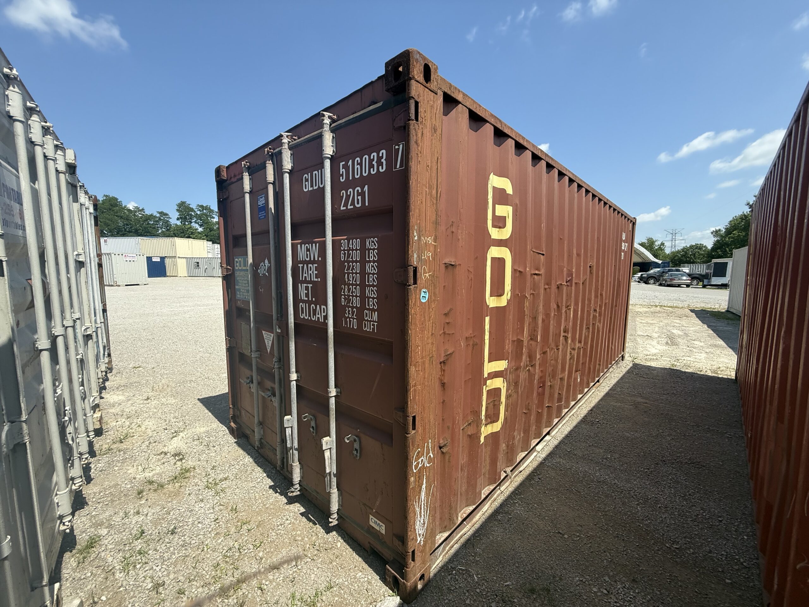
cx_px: 404
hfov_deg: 102.1
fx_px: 327
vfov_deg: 85.7
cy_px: 304
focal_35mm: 14
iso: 50
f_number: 2.2
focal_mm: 2.22
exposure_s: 1/901
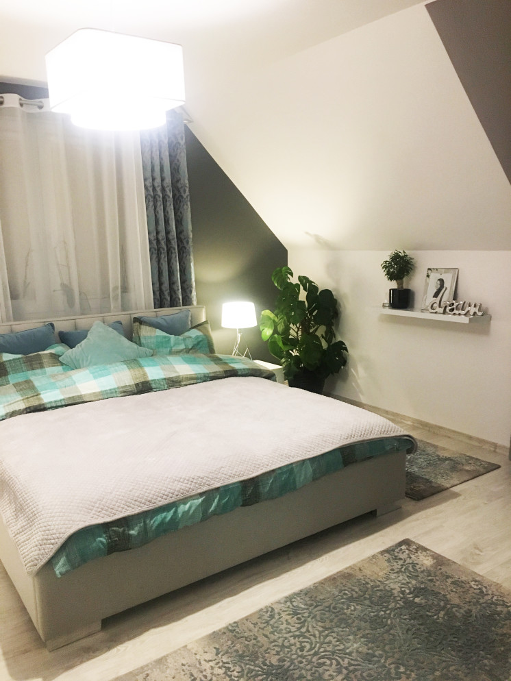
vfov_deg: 61.6
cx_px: 256
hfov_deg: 48.2
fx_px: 571
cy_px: 340
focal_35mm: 29
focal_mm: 4.15
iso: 200
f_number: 2.2
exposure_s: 1/20
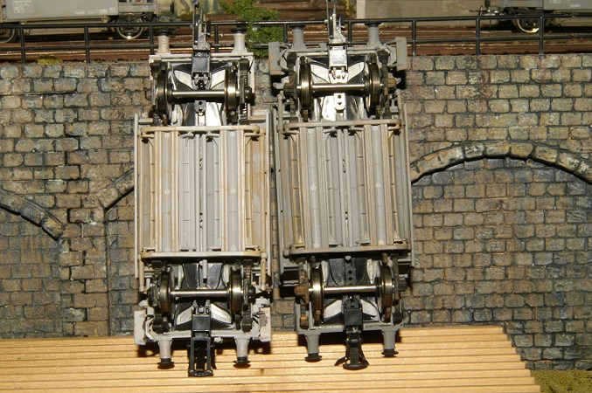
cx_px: 296
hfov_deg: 27.0
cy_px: 196
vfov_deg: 18.1
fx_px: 1232
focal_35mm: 75
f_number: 32
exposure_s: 1/100
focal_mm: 50
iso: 200
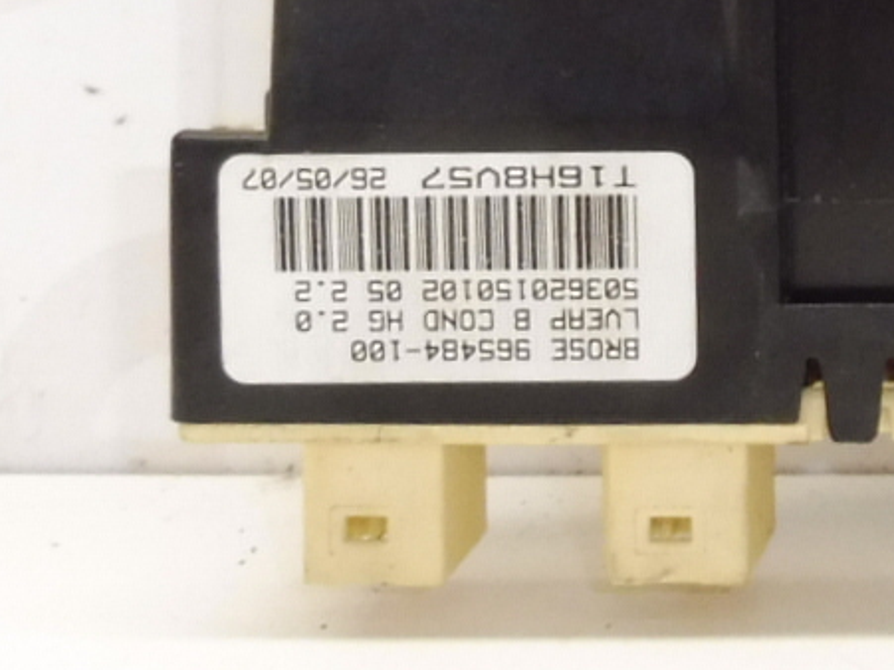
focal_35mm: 109
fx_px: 2814
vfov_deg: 13.0
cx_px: 1396
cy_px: -256
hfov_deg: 16.3
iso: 200
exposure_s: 1/60
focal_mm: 4.3
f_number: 3.5
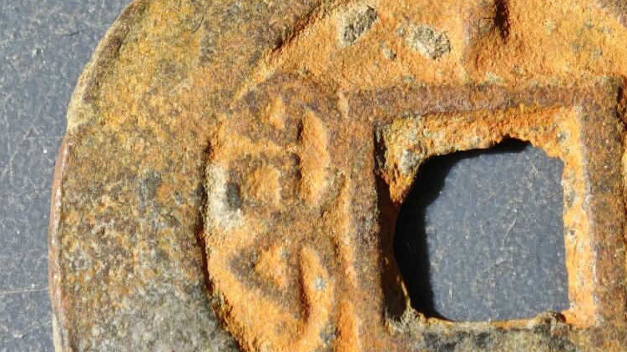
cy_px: 129
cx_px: 418
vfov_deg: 4.5
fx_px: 4471
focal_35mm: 269
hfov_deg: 8.0
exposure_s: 1/100
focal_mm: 9
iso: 200
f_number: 2
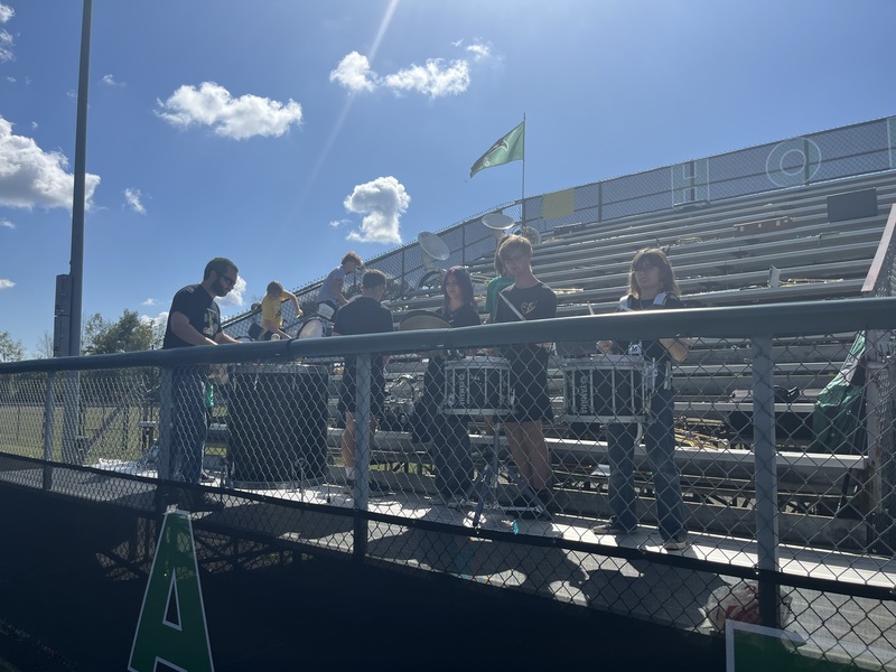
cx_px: 448
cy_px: 336
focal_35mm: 26
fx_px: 673
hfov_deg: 67.3
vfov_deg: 53.1
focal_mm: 5.1
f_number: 1.6
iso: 50
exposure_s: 1/6494
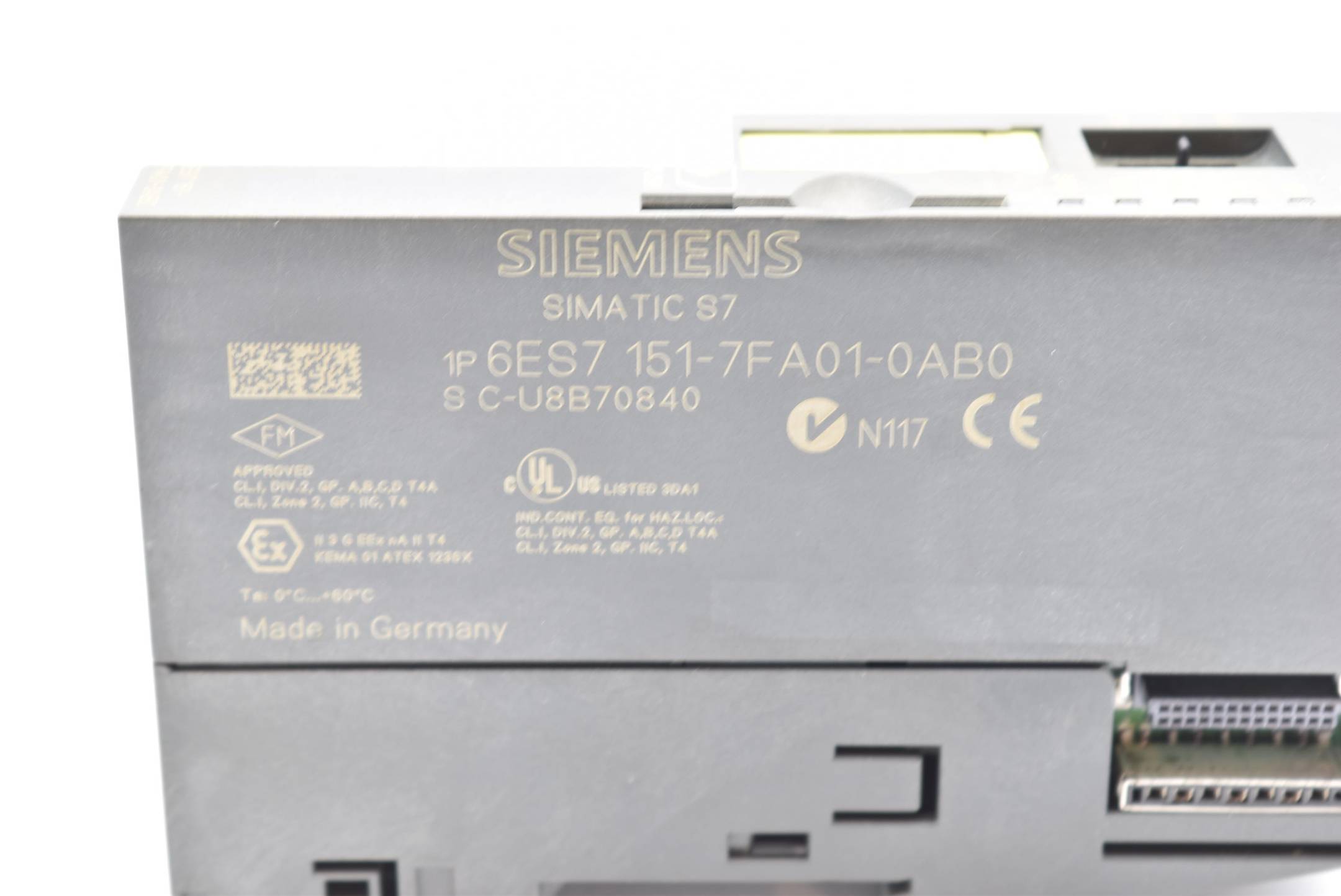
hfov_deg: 24.6
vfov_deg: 16.6
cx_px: 670
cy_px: 448
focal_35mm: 82
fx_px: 3076
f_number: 5.6
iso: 100
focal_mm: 55
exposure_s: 1/6
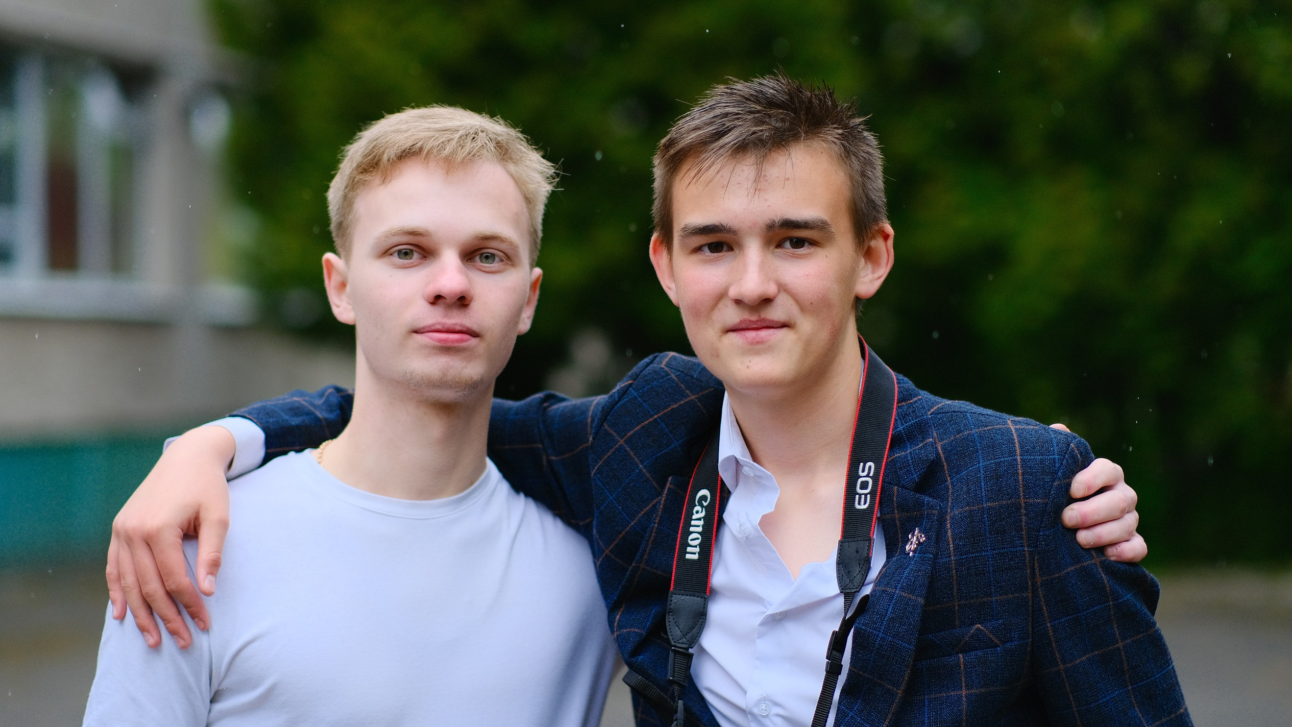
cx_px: 647
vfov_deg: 13.6
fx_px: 3049
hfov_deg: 23.9
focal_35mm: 89
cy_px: 417
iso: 640
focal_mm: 56
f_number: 1.4
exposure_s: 1/4000
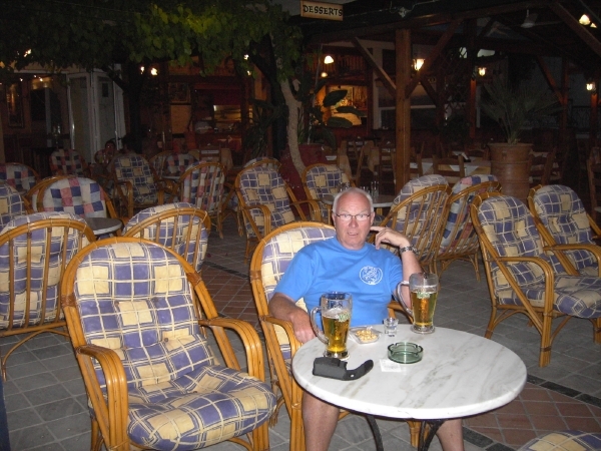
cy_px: 226
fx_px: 608
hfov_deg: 52.6
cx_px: 300
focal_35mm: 35
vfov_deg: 40.7
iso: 200
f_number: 2.8
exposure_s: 1/50
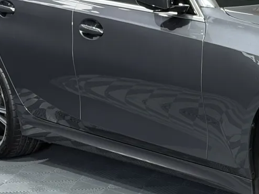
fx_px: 1047
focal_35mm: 140
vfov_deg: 10.6
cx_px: 306
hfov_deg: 13.7
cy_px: 121
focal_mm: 6.76
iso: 160
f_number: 1.78
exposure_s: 1/50
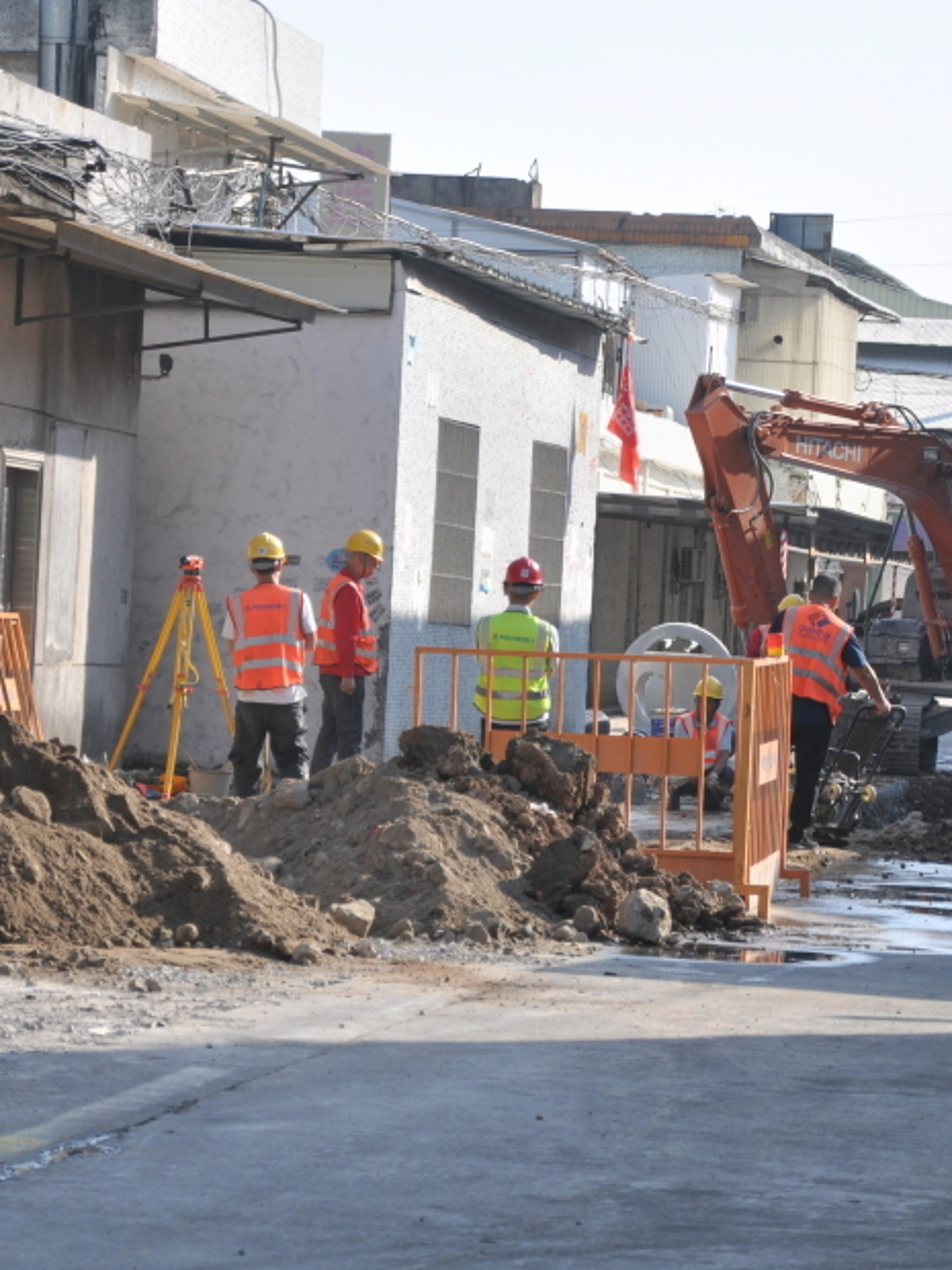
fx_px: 5757
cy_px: 680
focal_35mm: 157
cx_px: 487
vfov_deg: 12.6
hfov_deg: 9.5
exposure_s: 1/640
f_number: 6.3
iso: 200
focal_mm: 66
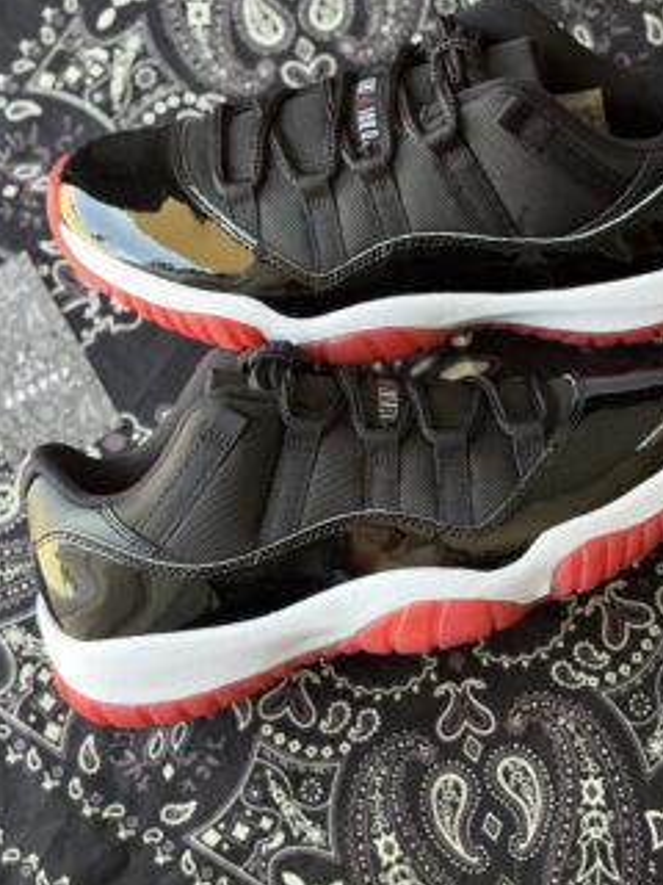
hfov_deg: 22.6
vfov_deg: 29.7
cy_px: 343
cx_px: 387
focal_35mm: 65
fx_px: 1660
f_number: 1.6
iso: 64
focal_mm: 5.96
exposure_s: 1/114
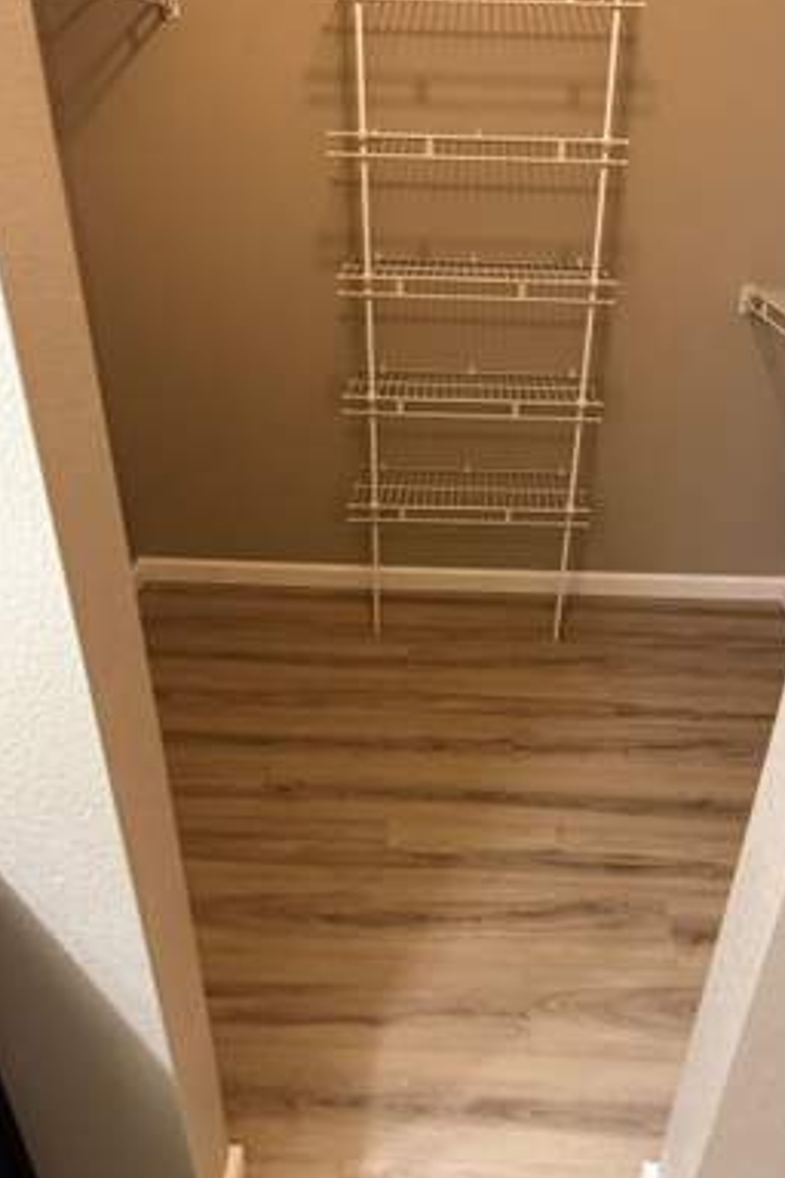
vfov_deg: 69.4
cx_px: 451
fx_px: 850
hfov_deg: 49.4
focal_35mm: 26
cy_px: 595
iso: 400
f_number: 1.78
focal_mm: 6.76
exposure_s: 1/60
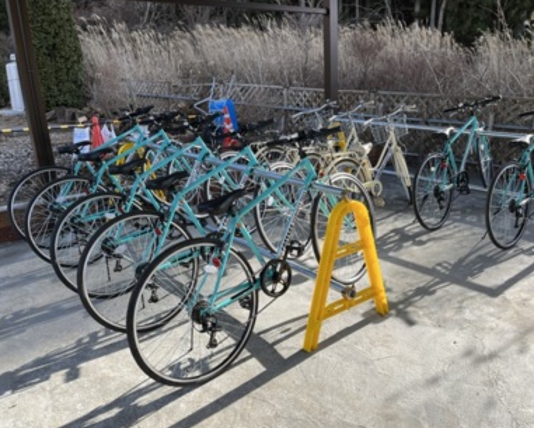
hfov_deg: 58.5
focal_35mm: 30
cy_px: 208
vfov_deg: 48.5
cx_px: 306
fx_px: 474
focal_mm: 5.1
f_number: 1.6
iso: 50
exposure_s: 1/1075
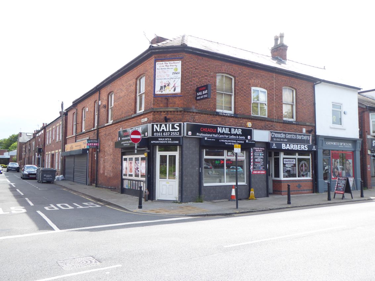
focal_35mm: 28
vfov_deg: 49.8
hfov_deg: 63.4
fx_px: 303
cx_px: 188
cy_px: 140
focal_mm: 5
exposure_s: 1/250
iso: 80
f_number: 3.5
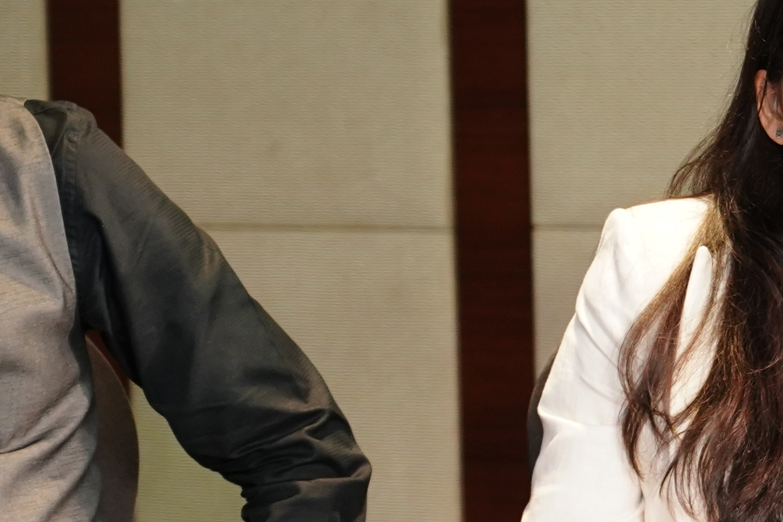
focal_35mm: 350
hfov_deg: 5.8
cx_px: 1560
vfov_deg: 3.9
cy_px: 566
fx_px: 7613
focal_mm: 83
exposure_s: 1/100
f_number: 4
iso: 1600
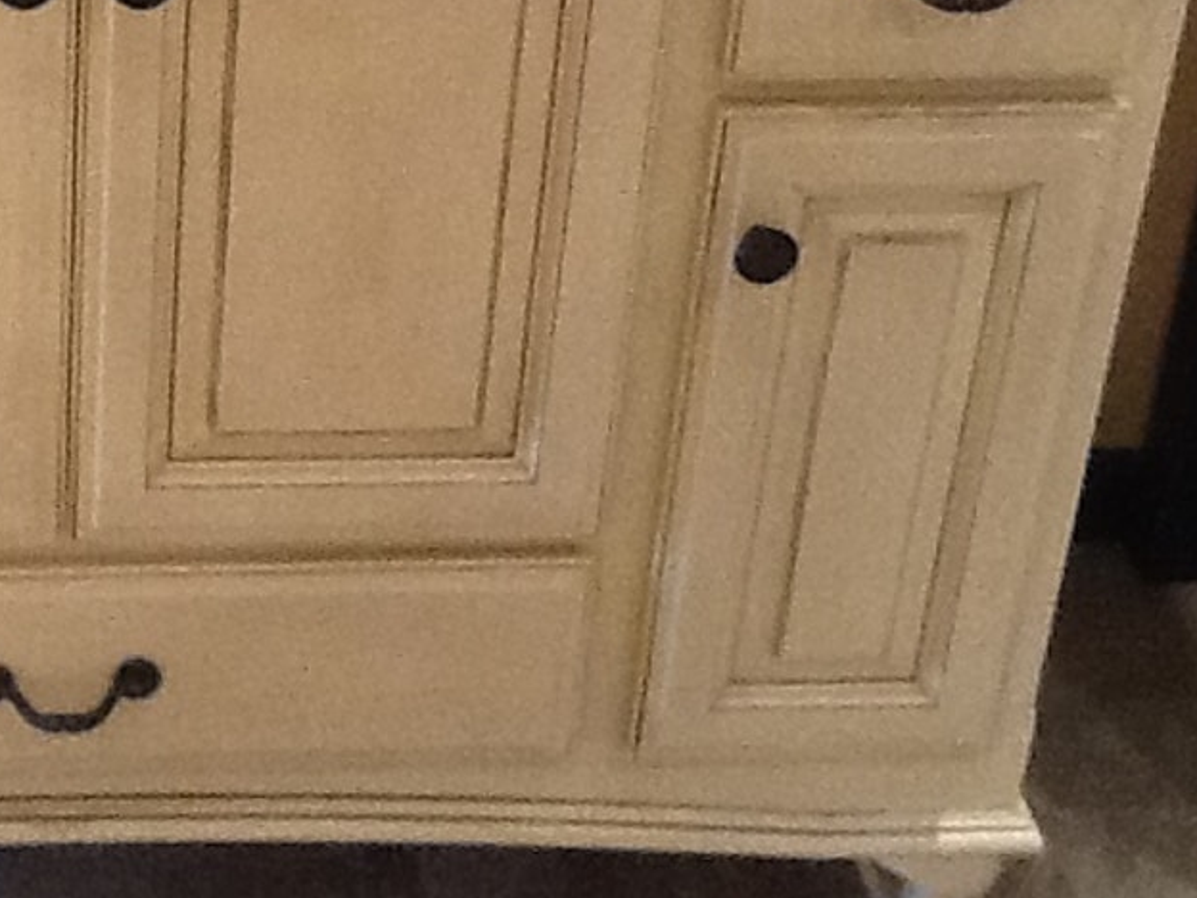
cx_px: 24
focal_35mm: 94
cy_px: 232
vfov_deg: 15.7
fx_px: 3250
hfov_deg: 20.3
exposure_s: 1/30
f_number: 2.4
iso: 200
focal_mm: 2.03
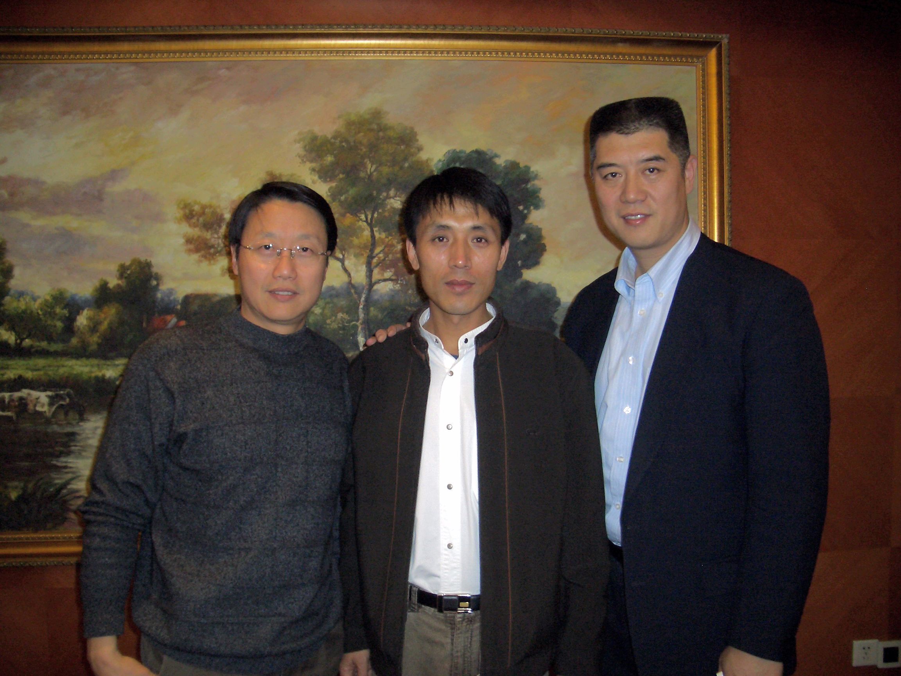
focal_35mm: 35
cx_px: 450
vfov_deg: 40.7
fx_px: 911
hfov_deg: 52.6
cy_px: 338
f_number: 2.6
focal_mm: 5.8
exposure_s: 1/60
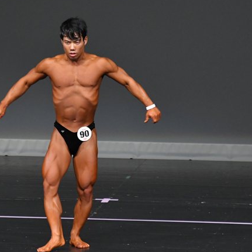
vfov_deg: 3.3
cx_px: 83
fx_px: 4340
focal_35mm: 527
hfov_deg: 3.3
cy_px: 133
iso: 4000
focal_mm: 230
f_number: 5.6
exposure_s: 1/400
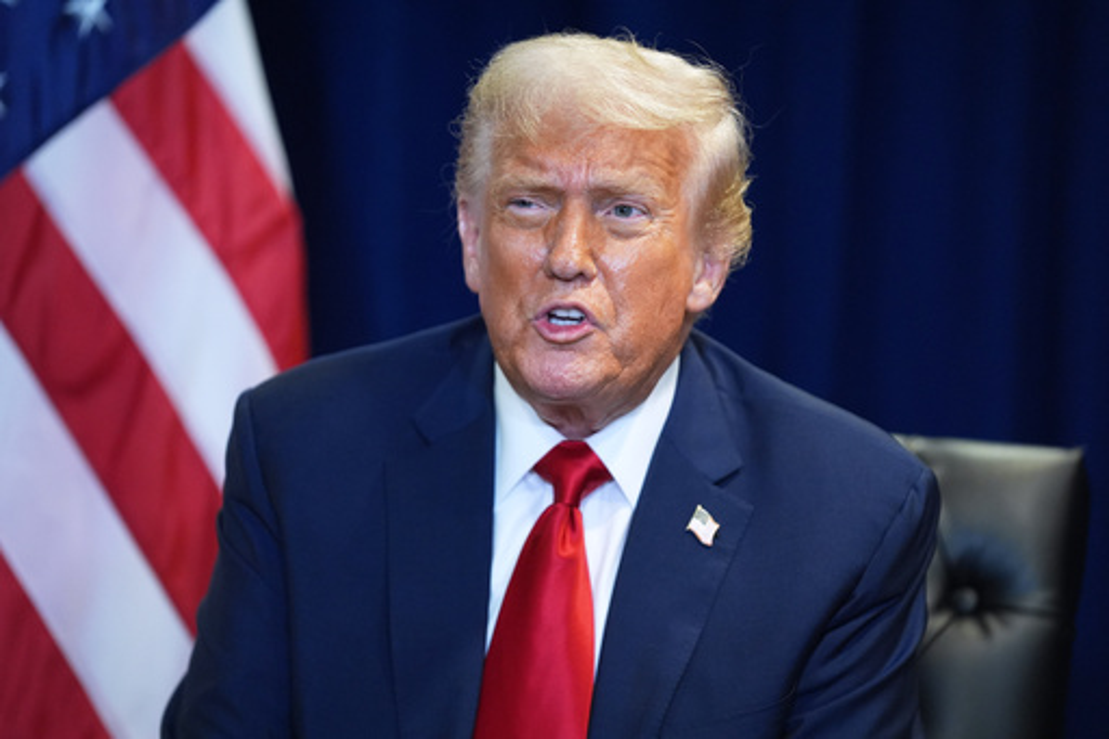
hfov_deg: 10.3
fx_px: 6159
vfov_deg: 6.9
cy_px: 370
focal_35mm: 200
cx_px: 554
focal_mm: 200
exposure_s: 1/160
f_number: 2.8
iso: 2500
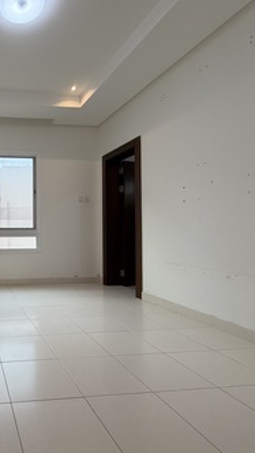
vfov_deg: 83.8
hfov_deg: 44.8
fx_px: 252
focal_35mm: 21
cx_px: -5
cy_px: 229
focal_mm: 2.22
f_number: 2.2
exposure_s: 1/100
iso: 125
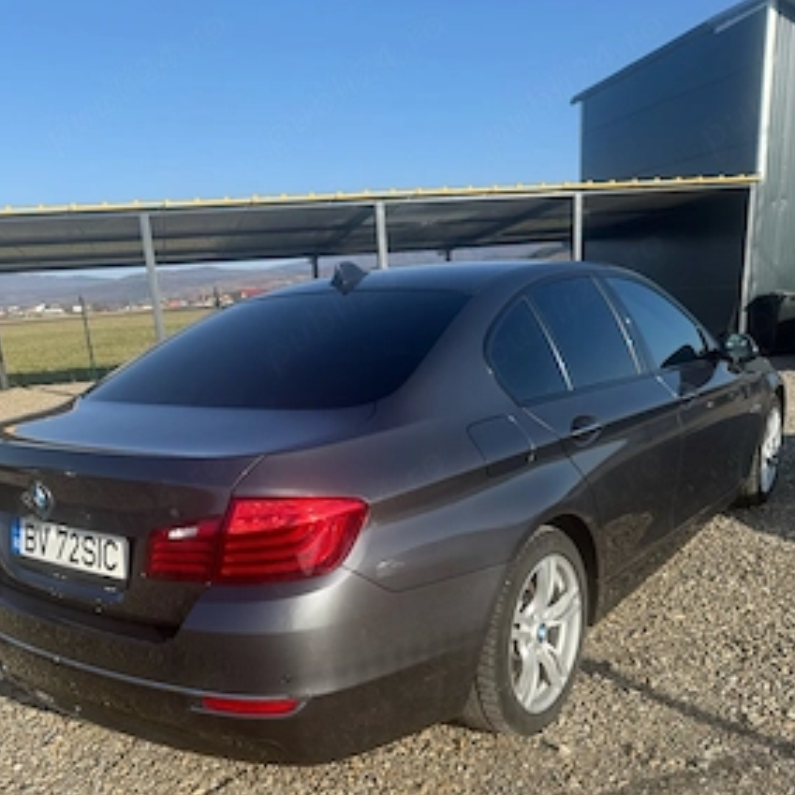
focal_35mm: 30
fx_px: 780
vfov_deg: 52.6
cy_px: 553
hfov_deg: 54.0
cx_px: 410
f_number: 1.78
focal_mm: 6.76
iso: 80
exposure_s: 1/2525
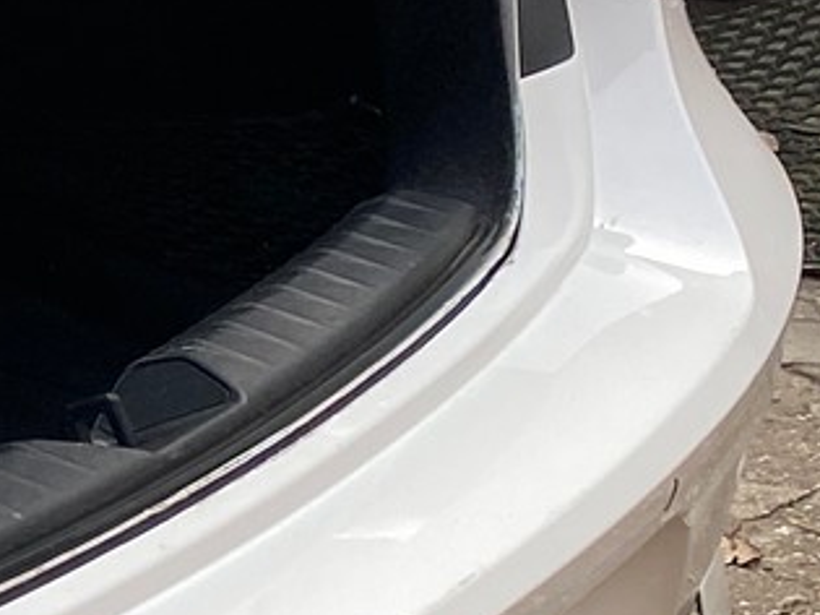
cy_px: 568
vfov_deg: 8.7
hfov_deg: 9.4
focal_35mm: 169
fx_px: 4002
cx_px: -1562
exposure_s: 1/460
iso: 32
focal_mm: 4.25
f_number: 1.8
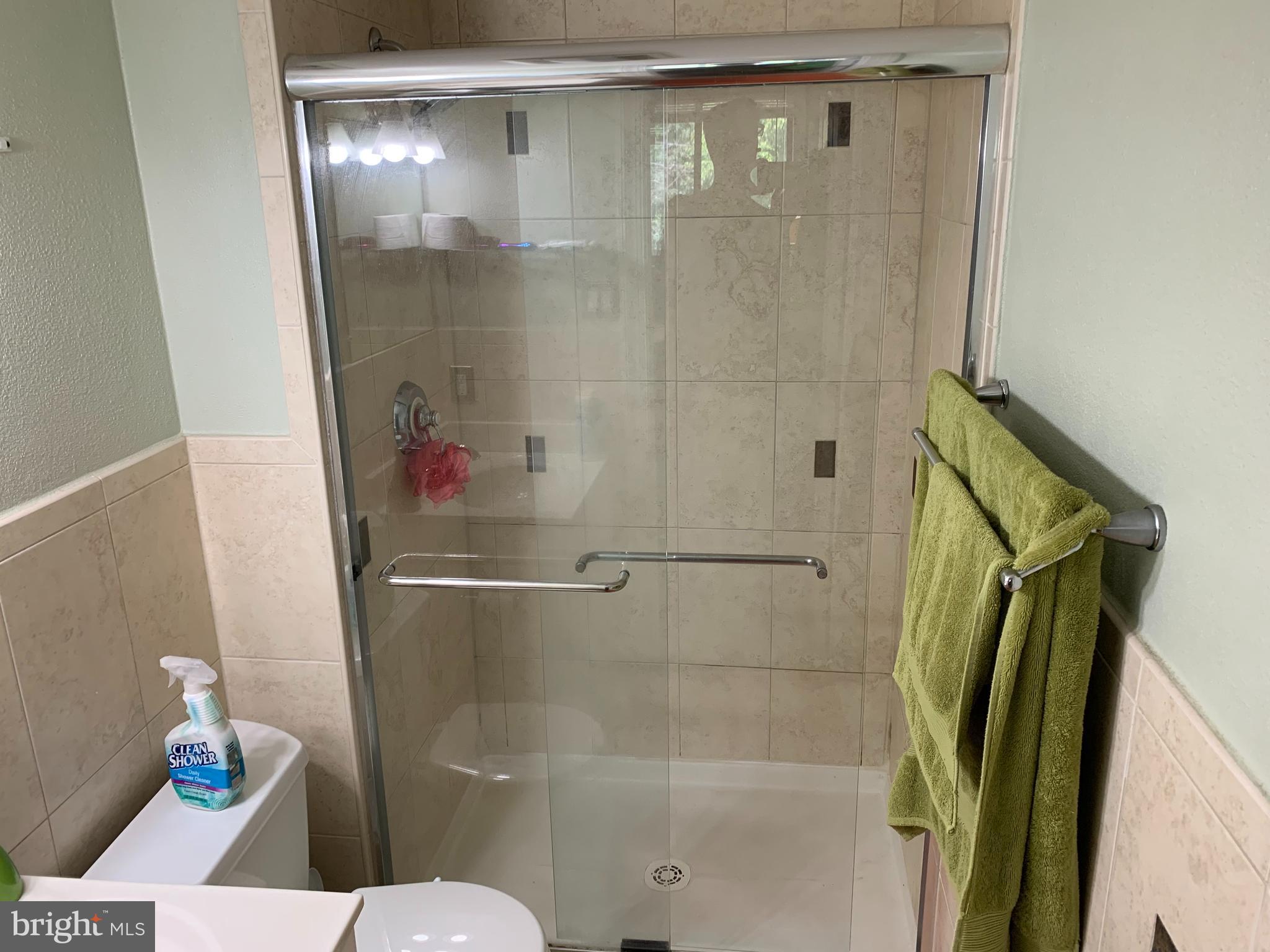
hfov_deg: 67.3
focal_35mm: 26
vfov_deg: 53.1
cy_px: 476
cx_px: 635
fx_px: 954
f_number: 1.8
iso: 80
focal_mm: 4.25
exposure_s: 1/60
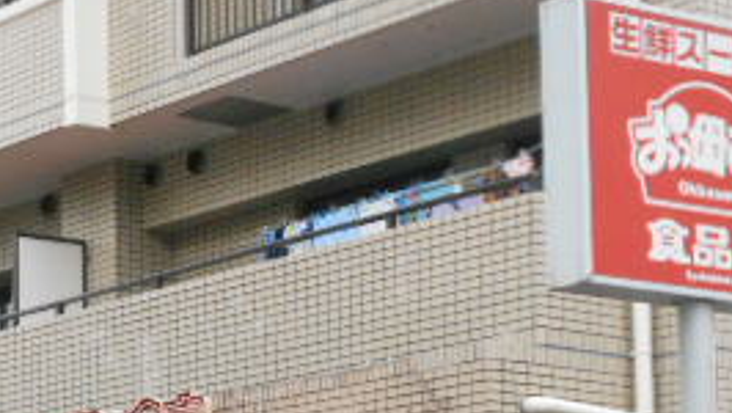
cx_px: 168
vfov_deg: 9.1
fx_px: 2544
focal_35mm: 131
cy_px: 534
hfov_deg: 16.3
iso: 500
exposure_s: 1/250
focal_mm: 8.8
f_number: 4.5
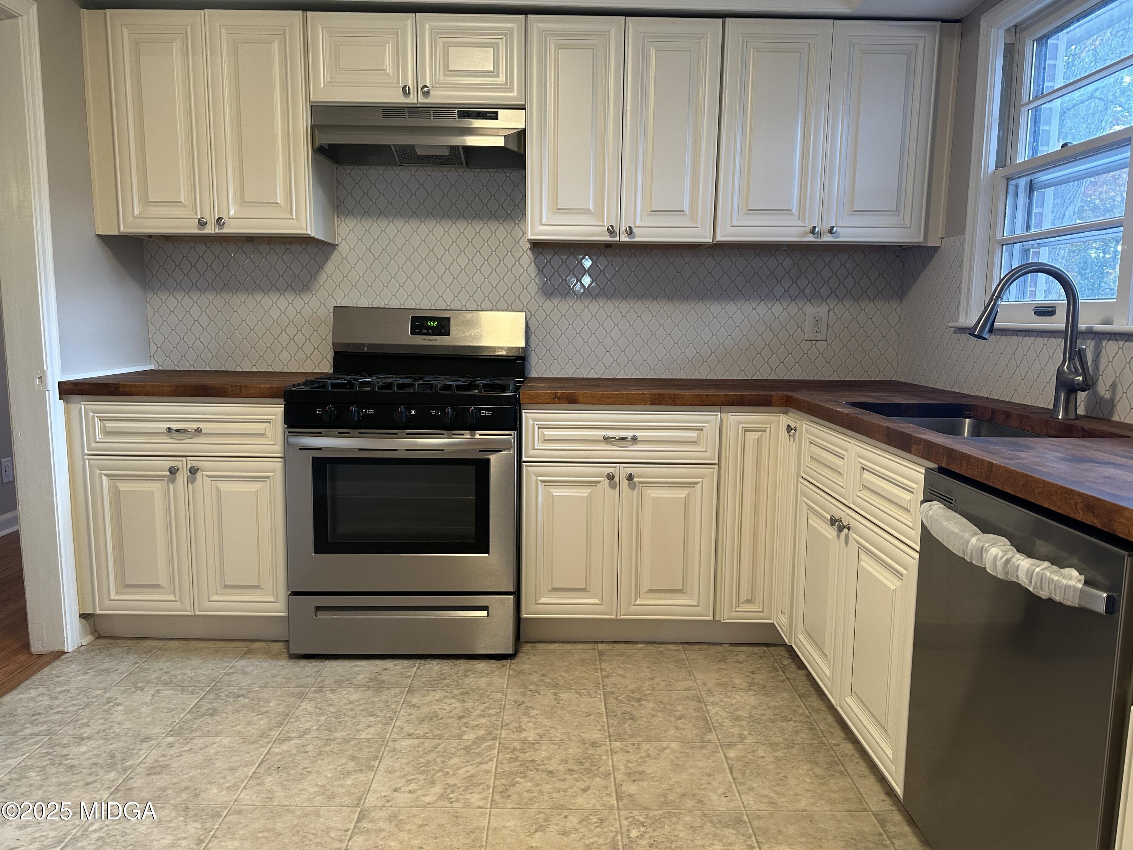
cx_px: 566
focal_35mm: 24
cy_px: 425
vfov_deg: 56.8
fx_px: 786
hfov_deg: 71.6
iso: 200
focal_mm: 6.86
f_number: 1.78
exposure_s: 1/60
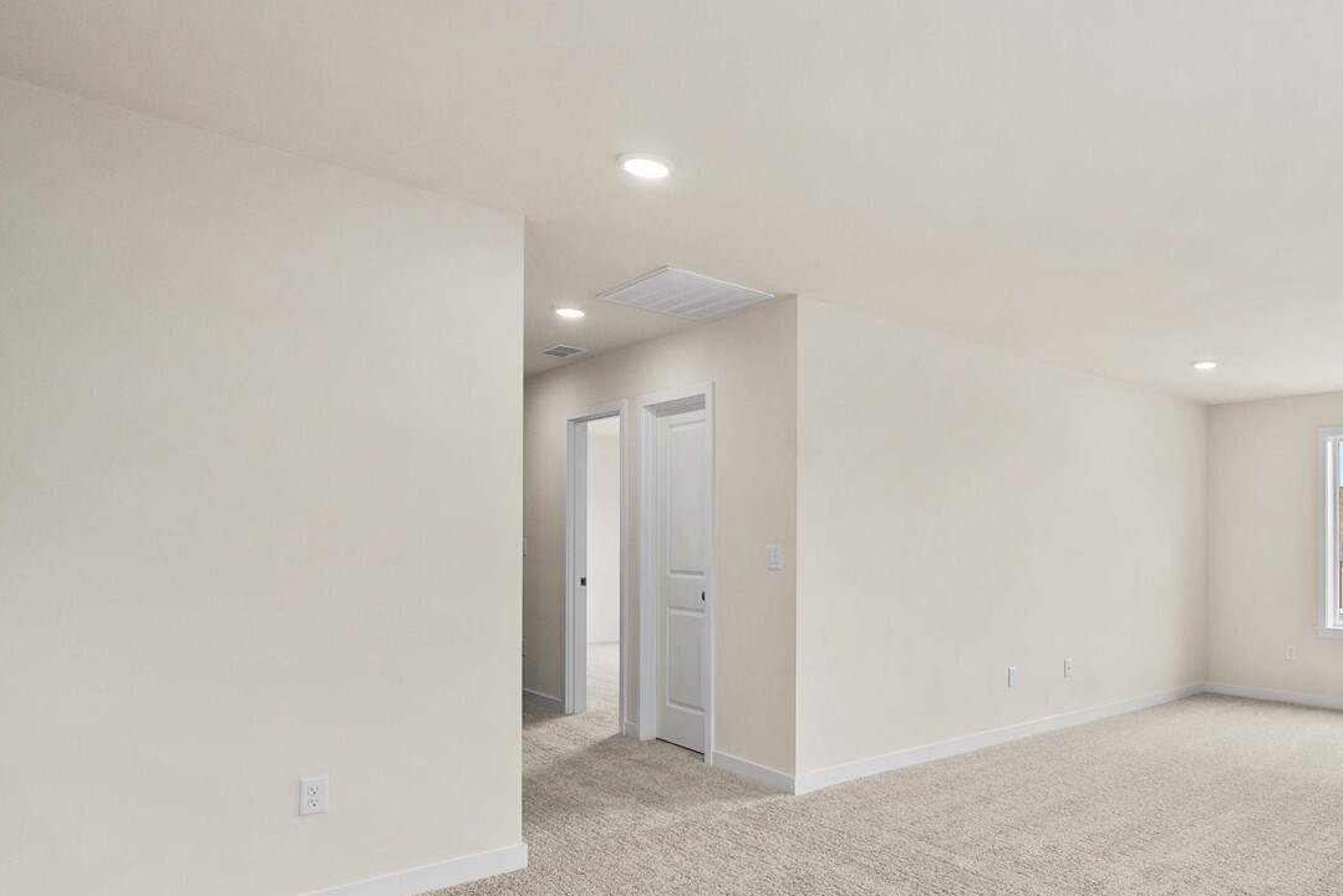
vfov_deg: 56.4
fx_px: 821
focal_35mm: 22
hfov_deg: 75.4
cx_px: 924
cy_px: 574
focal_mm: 14
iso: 80
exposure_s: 1/100
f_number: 7.1
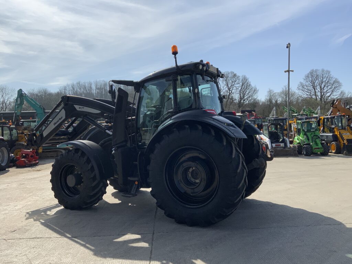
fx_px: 295
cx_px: 176
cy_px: 132
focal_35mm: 29
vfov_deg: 48.2
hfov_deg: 61.7
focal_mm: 3
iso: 20
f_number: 1.8
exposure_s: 1/3534
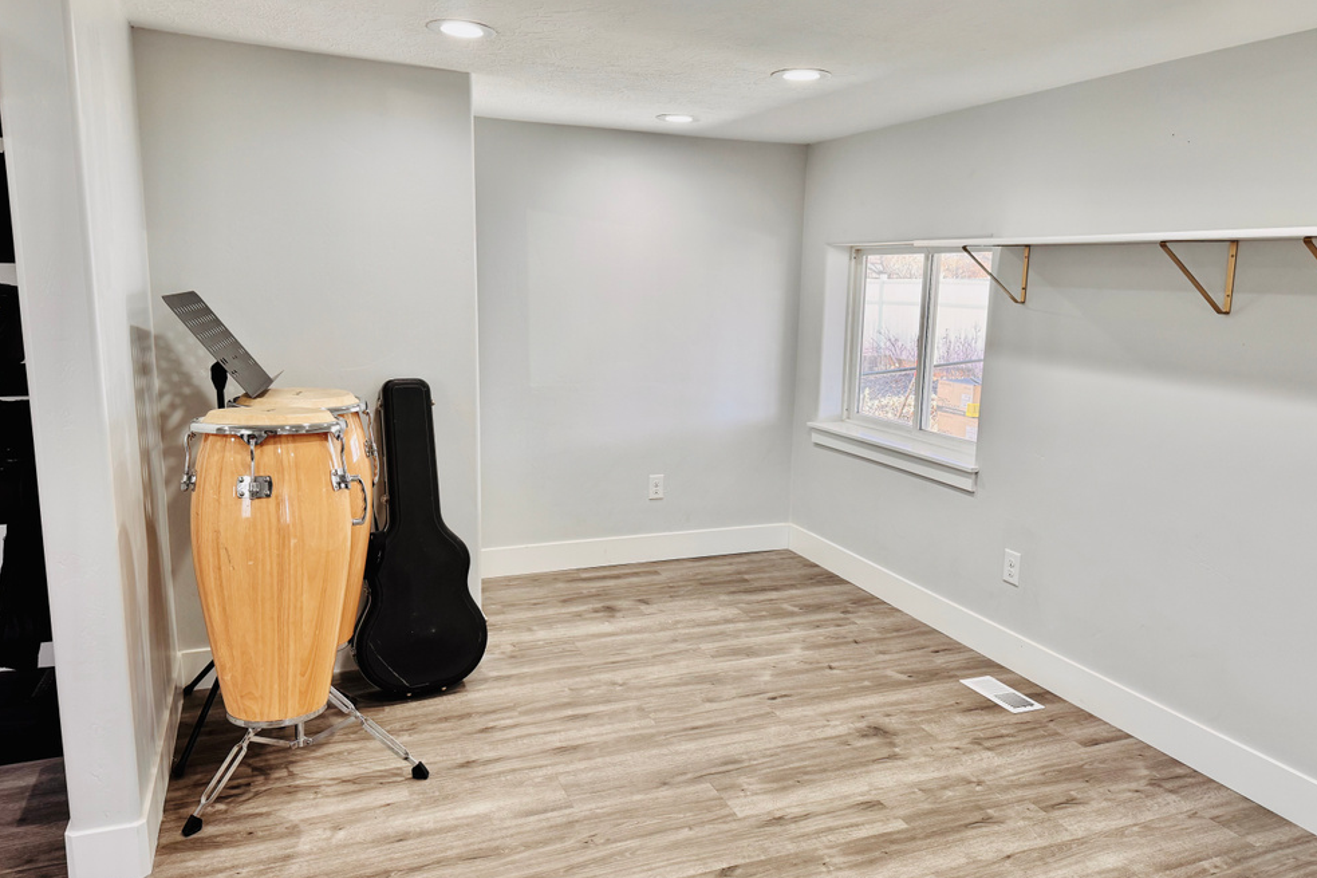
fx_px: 951
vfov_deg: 49.5
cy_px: 457
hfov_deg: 69.4
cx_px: 651
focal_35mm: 26
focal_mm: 6.76
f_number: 1.78
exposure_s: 1/120
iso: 125
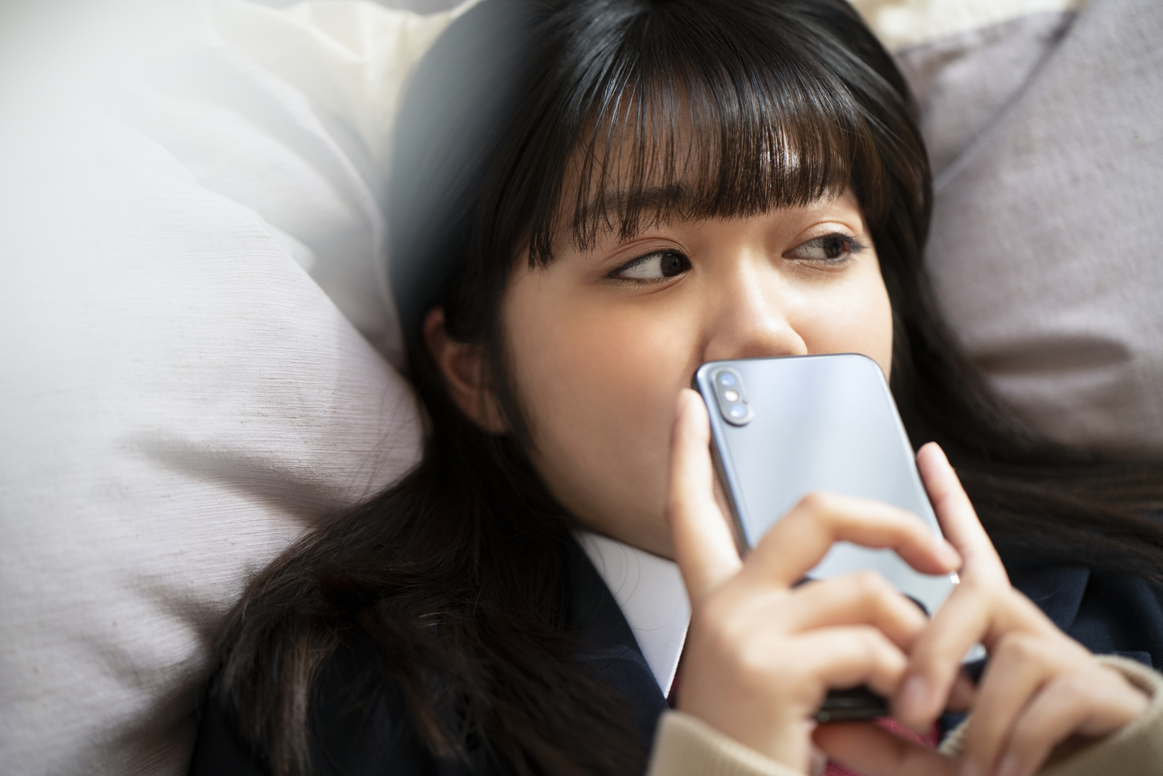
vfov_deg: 16.1
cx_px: 582
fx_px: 2746
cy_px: 388
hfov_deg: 23.9
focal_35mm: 85
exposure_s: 1/200
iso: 1600
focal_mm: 85
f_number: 2.2
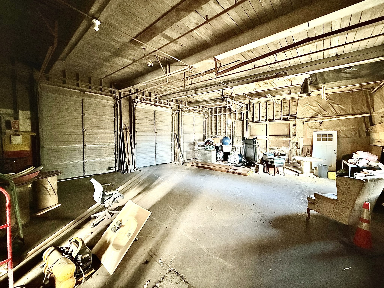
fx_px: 155
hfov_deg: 102.1
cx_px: 192
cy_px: 144
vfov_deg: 85.7
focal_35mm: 14
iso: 1600
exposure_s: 1/46
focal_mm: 2.22
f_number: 2.2
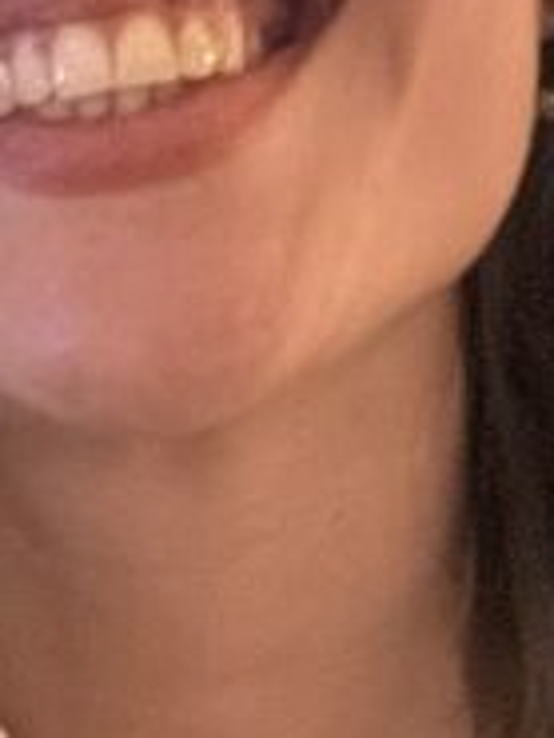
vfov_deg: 15.5
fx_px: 2707
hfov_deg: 11.6
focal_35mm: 127
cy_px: 367
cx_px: 0
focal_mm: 2.69
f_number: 1.9
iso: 1250
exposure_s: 1/14
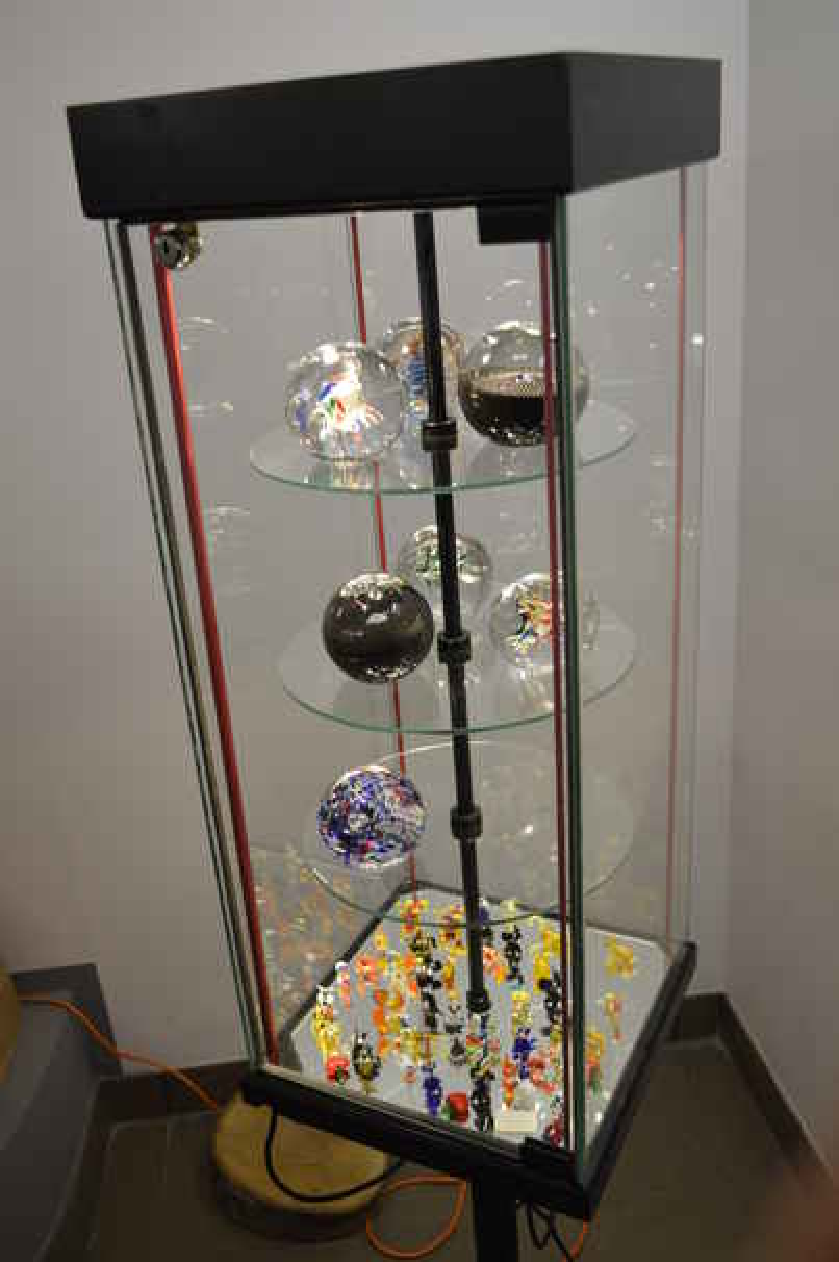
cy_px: 631
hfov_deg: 39.9
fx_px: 1156
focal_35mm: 33
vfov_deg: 57.3
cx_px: 420
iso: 400
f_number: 3.8
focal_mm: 22
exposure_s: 1/50
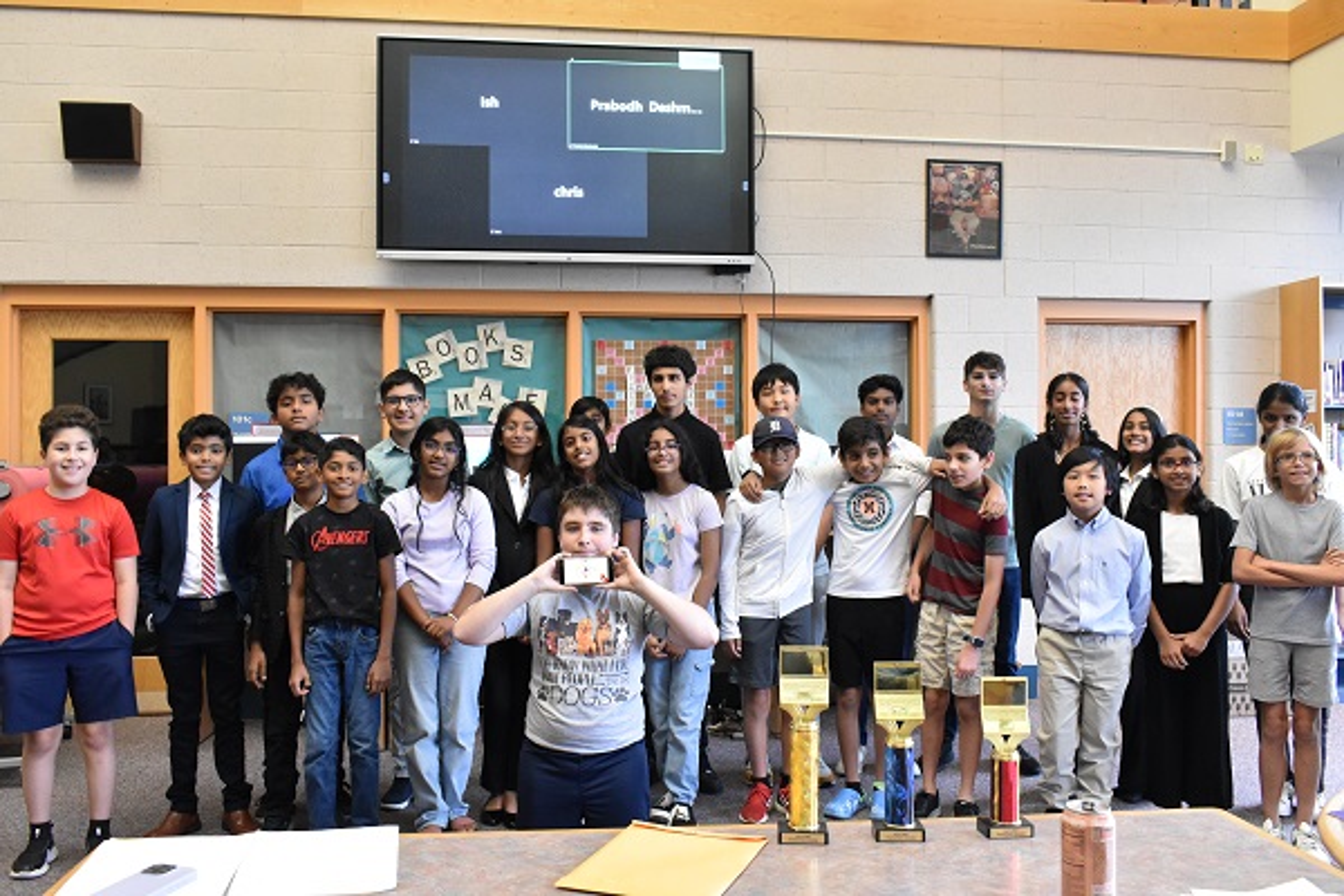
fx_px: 1176
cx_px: 672
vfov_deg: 41.7
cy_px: 448
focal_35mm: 32
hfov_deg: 59.5
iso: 3200
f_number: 8
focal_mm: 21
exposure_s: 1/30
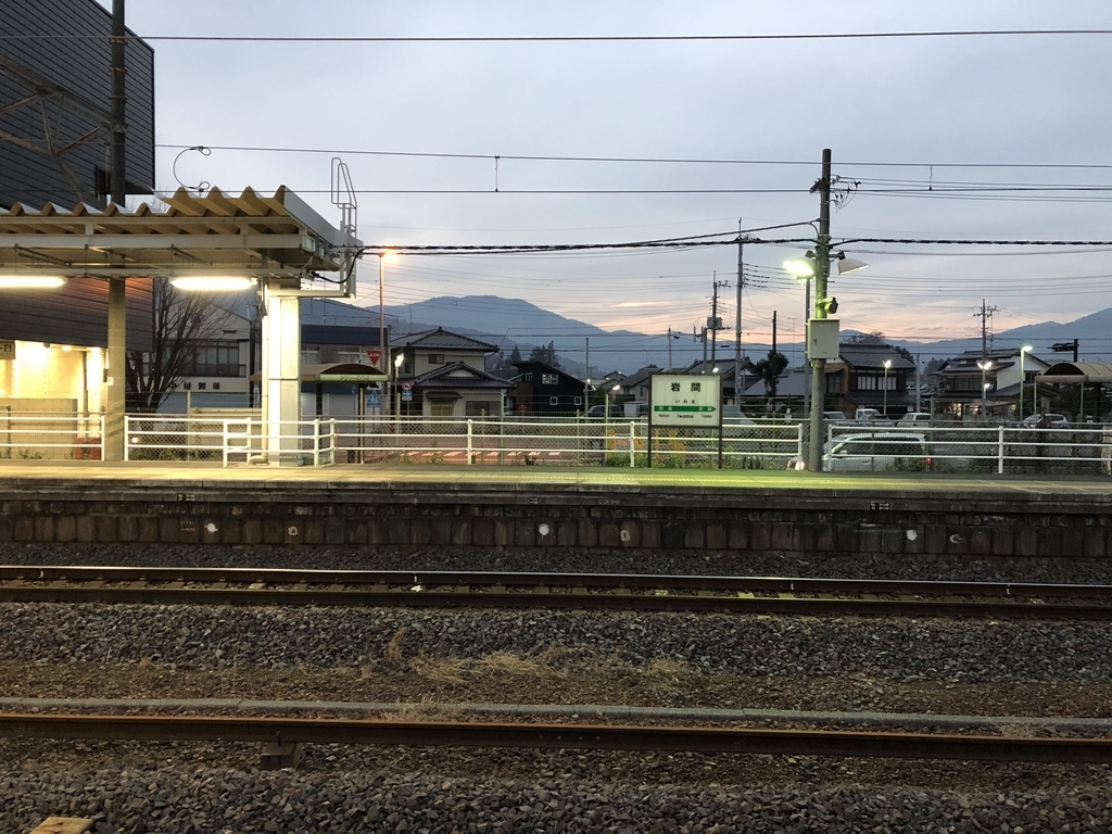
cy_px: 417
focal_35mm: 29
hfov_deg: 61.7
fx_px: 932
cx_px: 556
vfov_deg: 48.2
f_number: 1.8
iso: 400
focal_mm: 3.99
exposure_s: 1/33
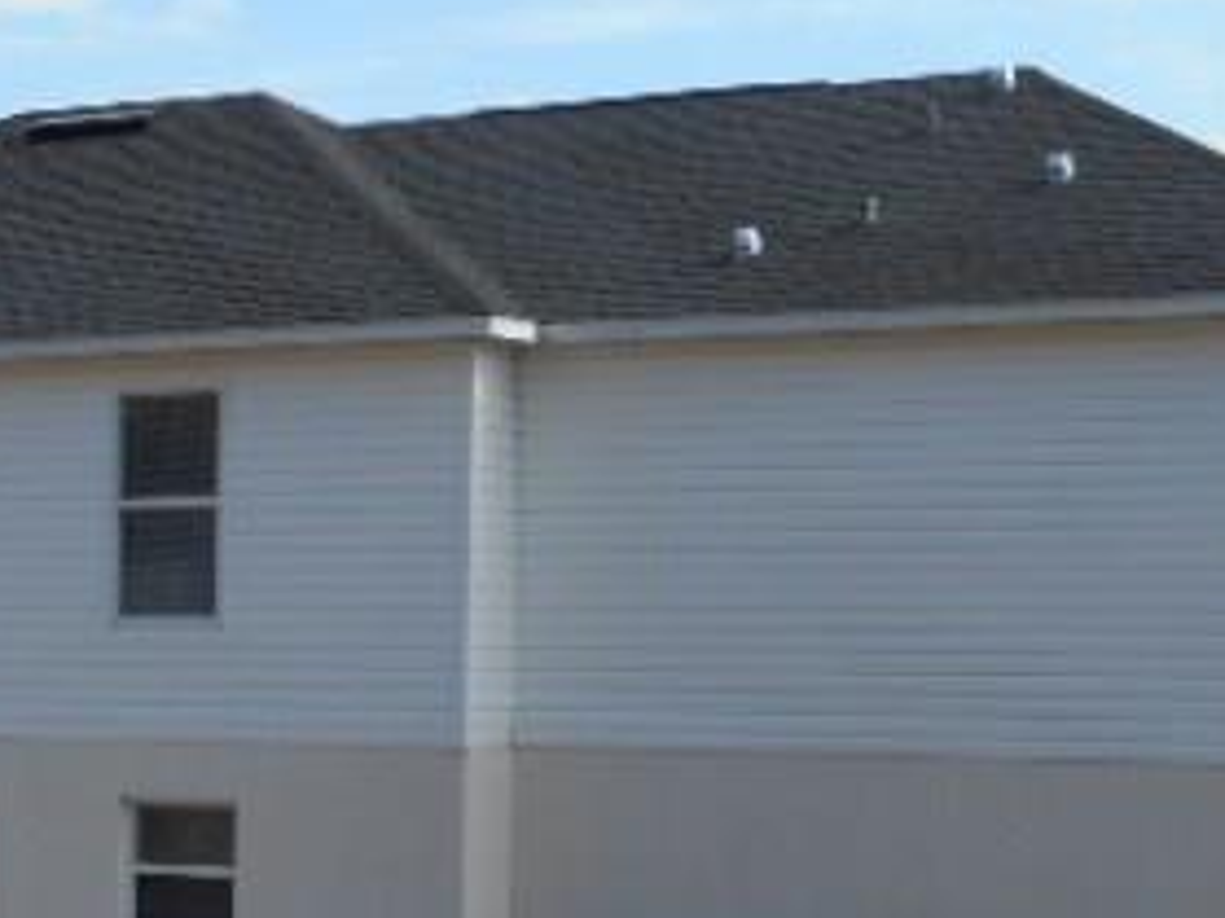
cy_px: 676
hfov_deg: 19.4
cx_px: 435
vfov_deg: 14.6
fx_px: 3573
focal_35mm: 101
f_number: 4.7
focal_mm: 7.9
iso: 80
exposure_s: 1/400
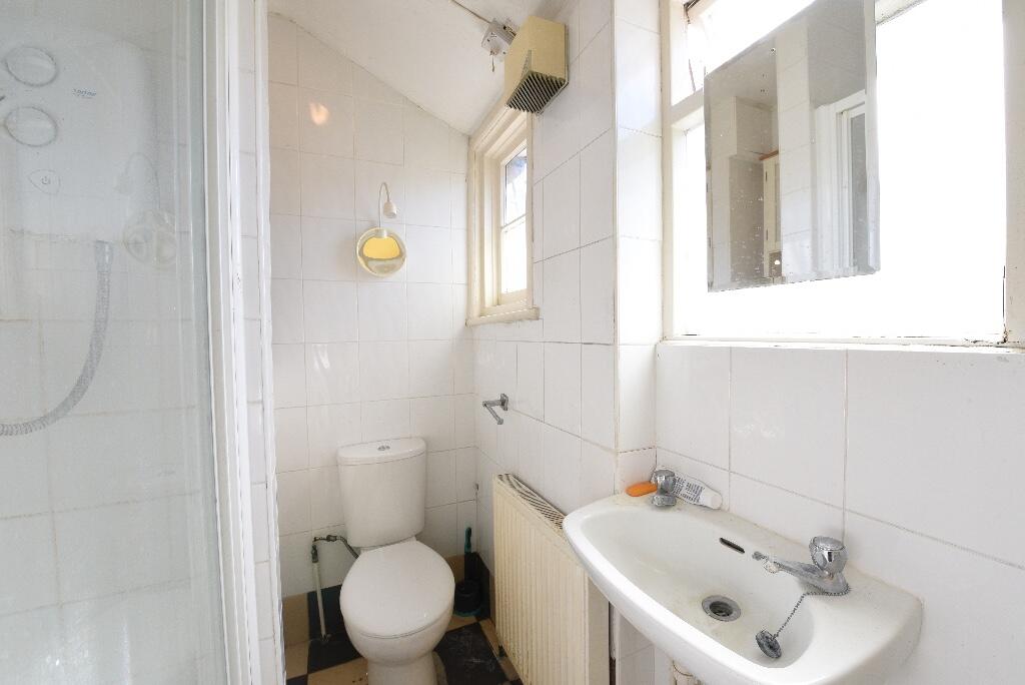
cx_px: 512
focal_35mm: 14
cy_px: 342
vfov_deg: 81.3
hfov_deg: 104.2
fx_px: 399
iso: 500
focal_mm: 14
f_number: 11
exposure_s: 1/60
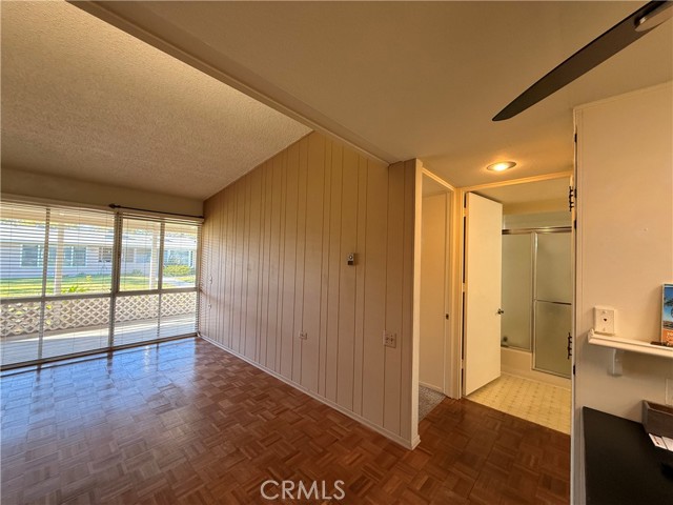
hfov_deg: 102.1
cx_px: 336
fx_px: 272
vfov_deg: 85.7
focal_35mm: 14
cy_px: 252
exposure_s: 1/120
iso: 200
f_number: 2.2
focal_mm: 2.22
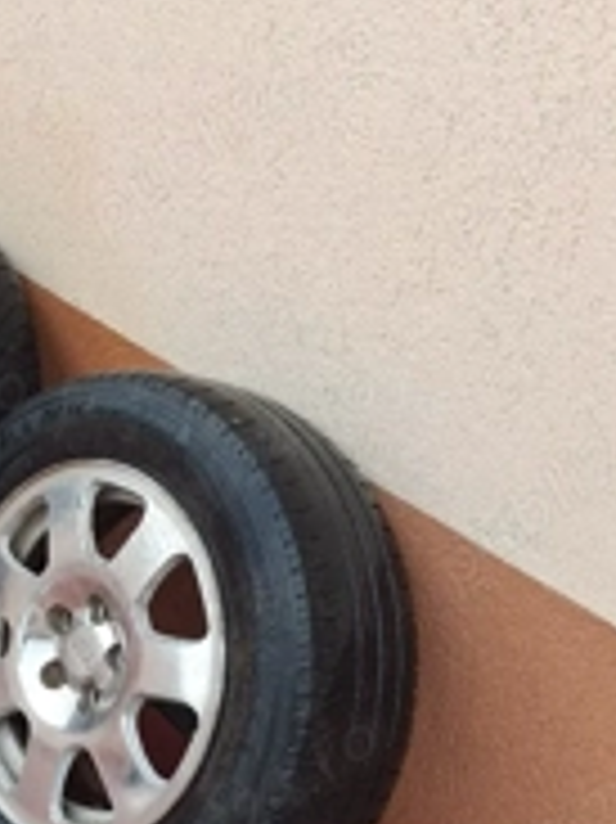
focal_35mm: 59
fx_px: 1402
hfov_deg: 23.5
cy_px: 531
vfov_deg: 32.5
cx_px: -27
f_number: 1.8
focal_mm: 4
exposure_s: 1/120
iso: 64
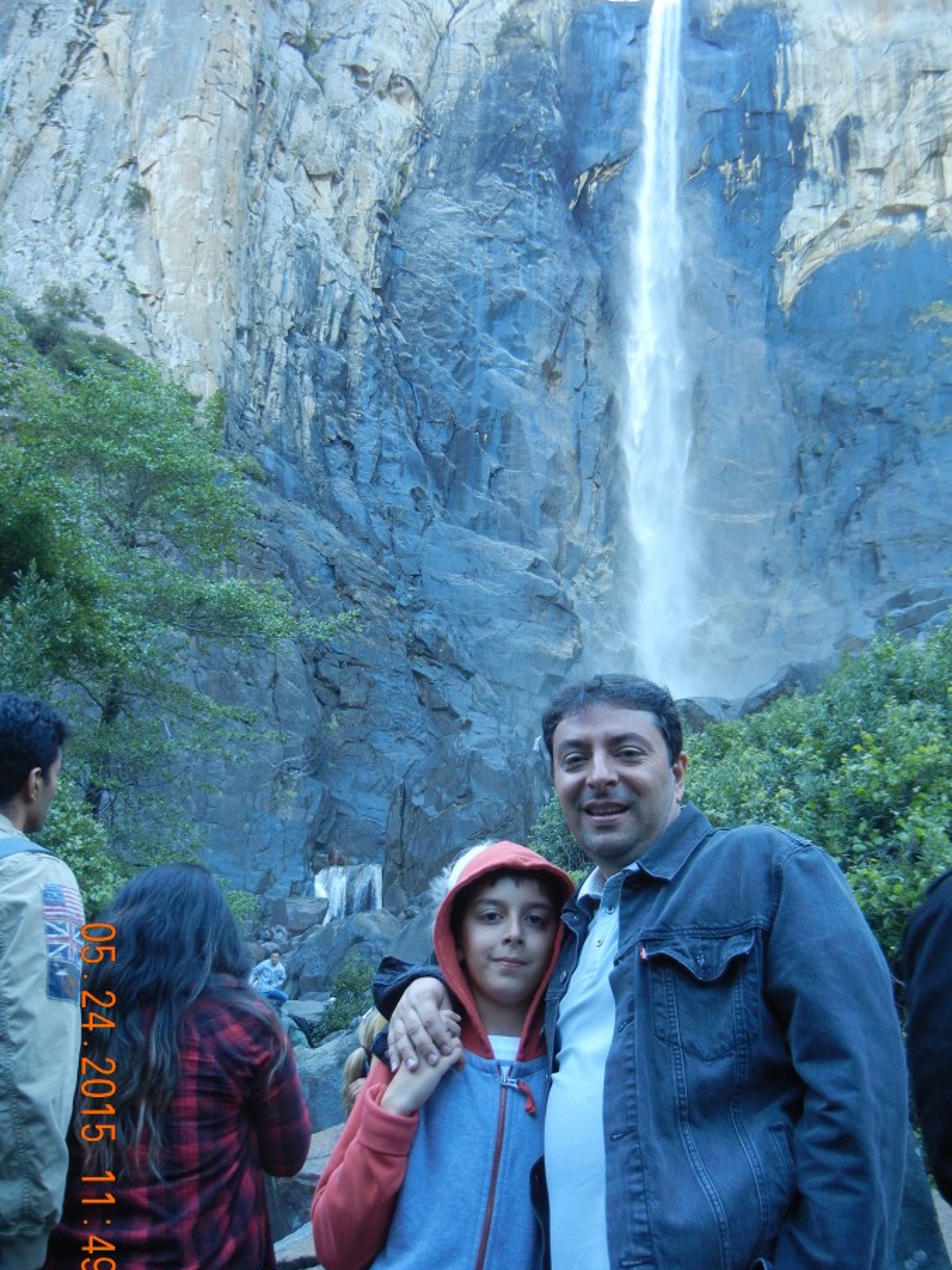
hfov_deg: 41.7
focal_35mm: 34
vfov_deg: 54.0
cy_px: 645
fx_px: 1247
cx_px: 525
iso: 238
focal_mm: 5.4
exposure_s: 1/61.2
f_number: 3.5
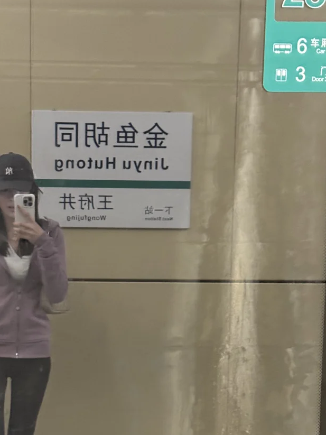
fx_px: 1055
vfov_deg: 23.0
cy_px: 347
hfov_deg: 17.5
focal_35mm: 84
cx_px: 96
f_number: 1.78
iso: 640
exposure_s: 1/20
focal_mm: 6.76
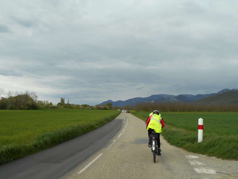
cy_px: 90
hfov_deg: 47.9
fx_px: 268
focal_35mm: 39
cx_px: 119
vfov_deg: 36.8
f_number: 4.5
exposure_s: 1/250
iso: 80
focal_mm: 6.9
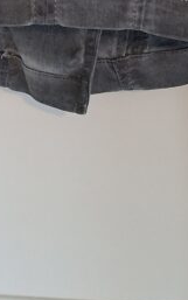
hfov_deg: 13.5
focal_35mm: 97
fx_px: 794
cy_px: -152
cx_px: 63
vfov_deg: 18.8
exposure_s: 1/25
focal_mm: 5.54
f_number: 1.8
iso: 500
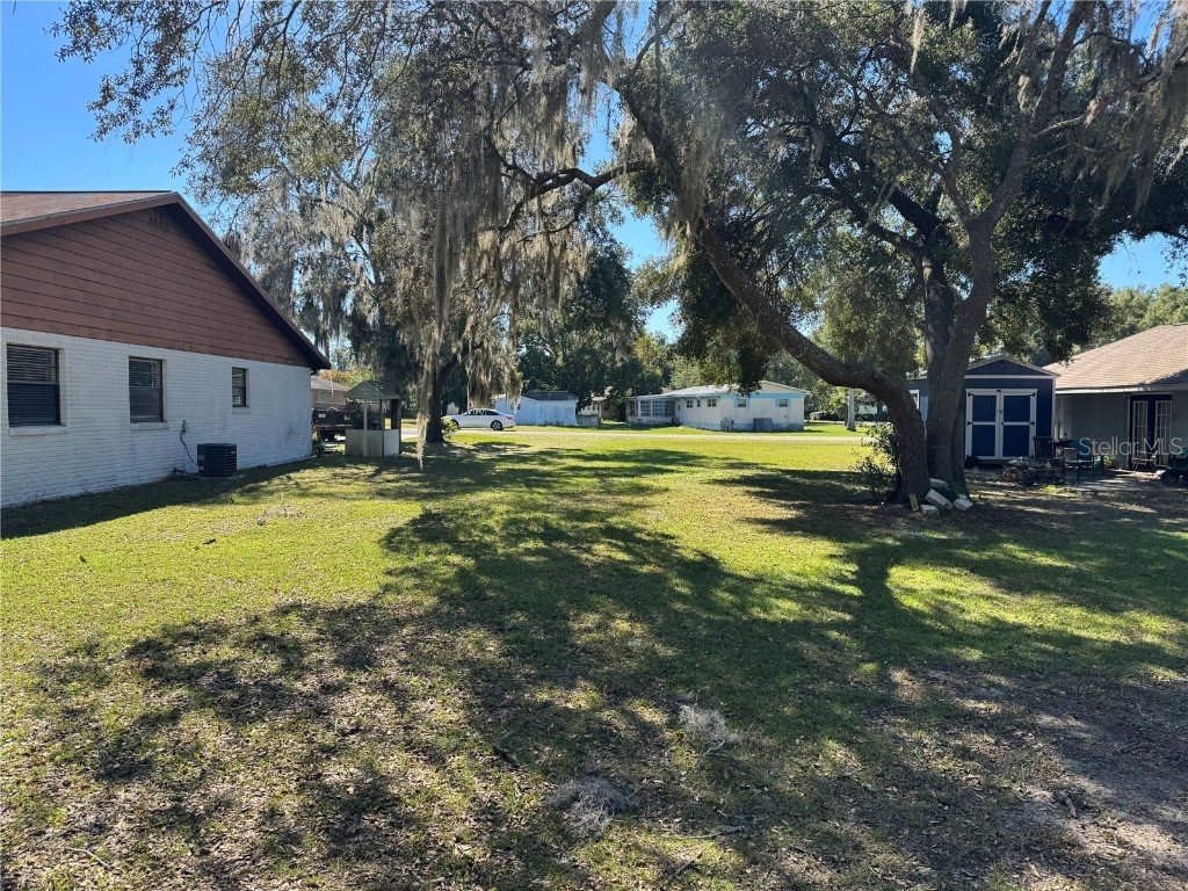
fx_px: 824
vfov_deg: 56.8
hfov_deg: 71.6
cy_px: 446
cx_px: 594
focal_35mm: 24
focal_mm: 6.76
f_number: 1.78
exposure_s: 1/1395
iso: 80
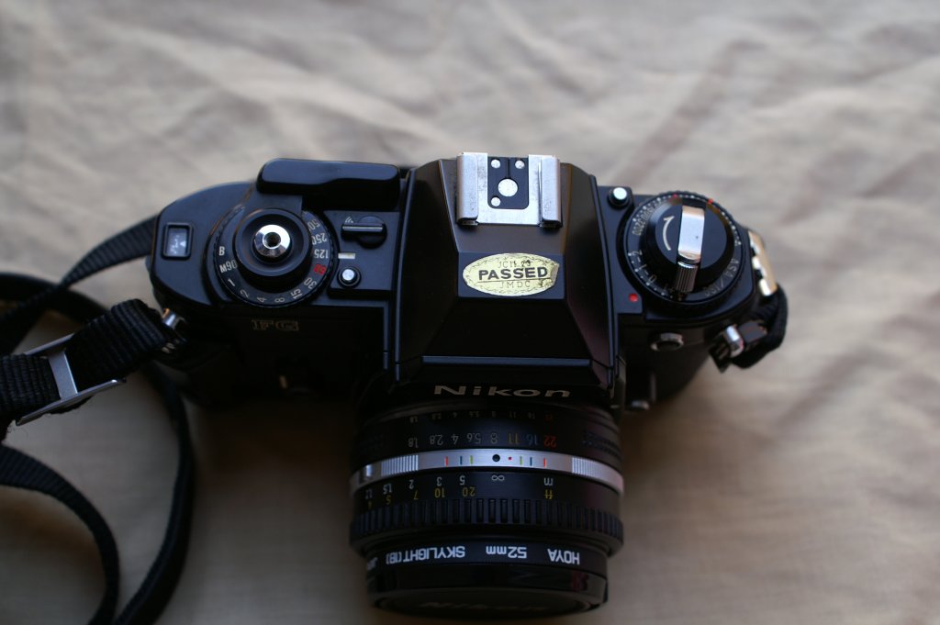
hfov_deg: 43.6
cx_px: 470
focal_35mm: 45
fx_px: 1174
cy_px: 312
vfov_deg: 29.8
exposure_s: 1/30
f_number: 4.5
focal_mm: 30
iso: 100
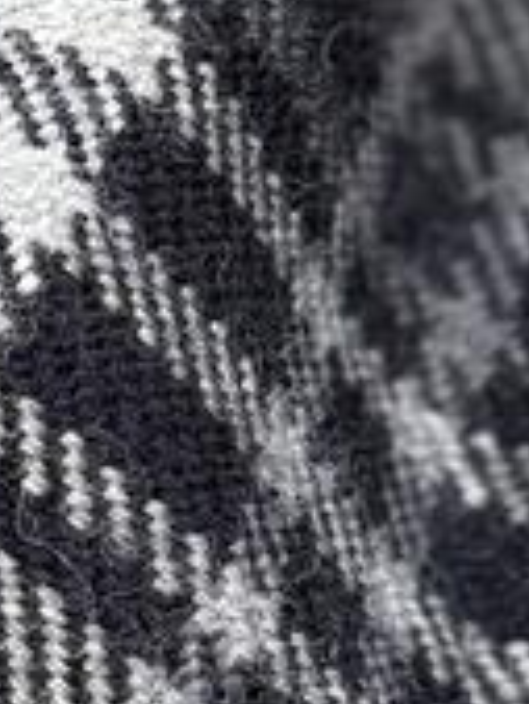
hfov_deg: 8.6
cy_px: 317
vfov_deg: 11.6
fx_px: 3460
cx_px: -254
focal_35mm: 170
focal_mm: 6.76
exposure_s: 1/121
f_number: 1.78
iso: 200
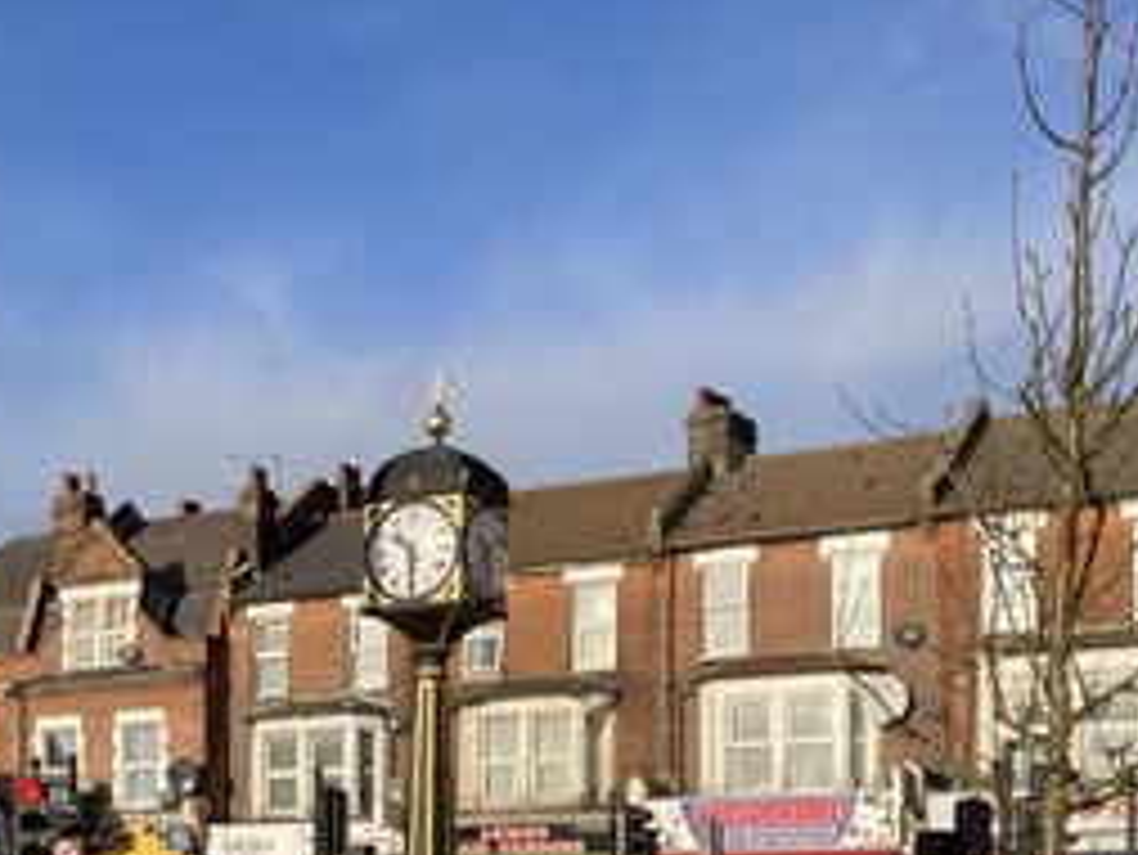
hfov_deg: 28.2
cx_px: -81
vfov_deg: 22.0
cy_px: 947
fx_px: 2072
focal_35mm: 63
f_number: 1.8
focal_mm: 3.99
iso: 20
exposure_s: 1/1675
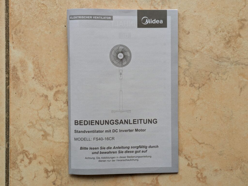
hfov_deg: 37.5
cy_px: 93
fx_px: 366
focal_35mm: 51
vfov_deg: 28.6
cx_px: 124
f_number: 1.89
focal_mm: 5.43
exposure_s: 1/205
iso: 54
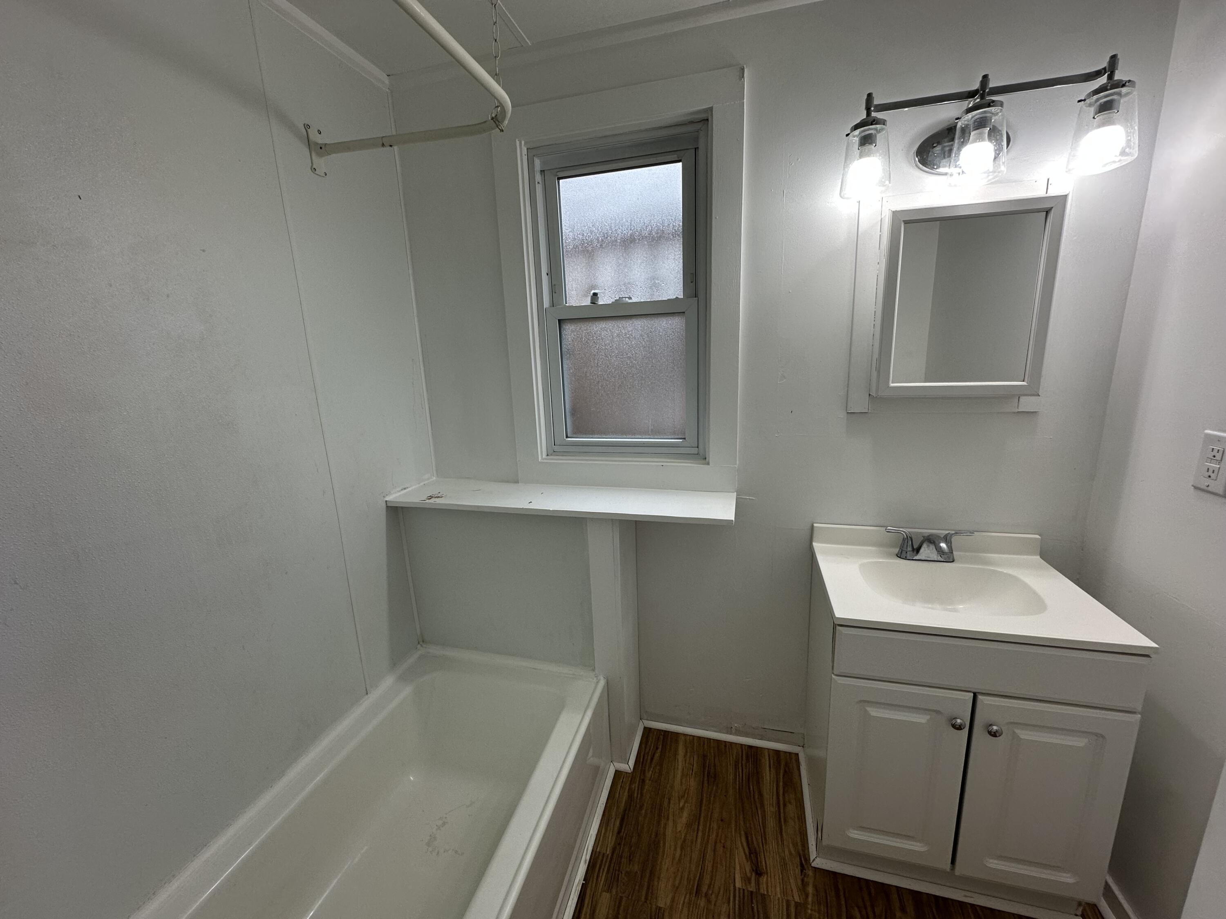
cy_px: 460
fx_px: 496
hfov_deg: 102.1
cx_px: 613
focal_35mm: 14
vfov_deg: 85.7
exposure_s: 1/120
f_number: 2.2
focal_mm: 2.22
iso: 100
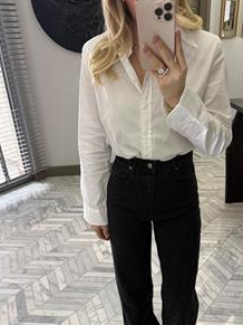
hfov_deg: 42.8
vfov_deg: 54.1
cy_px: 220
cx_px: 143
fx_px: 309
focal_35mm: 33
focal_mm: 6.76
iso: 320
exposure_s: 1/50
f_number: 1.78
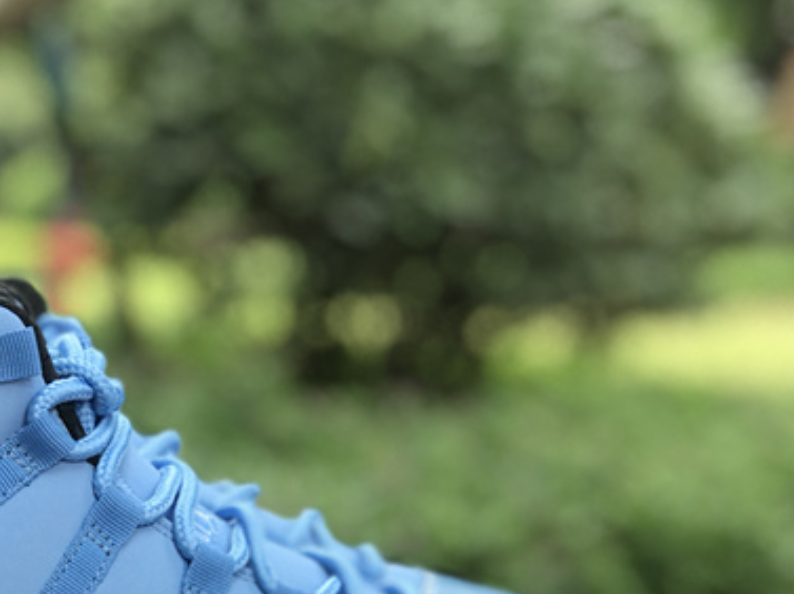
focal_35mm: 112
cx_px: 150
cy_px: 498
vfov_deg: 13.1
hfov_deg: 17.4
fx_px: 2567
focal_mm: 6.6
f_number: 2.8
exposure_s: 1/50
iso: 25
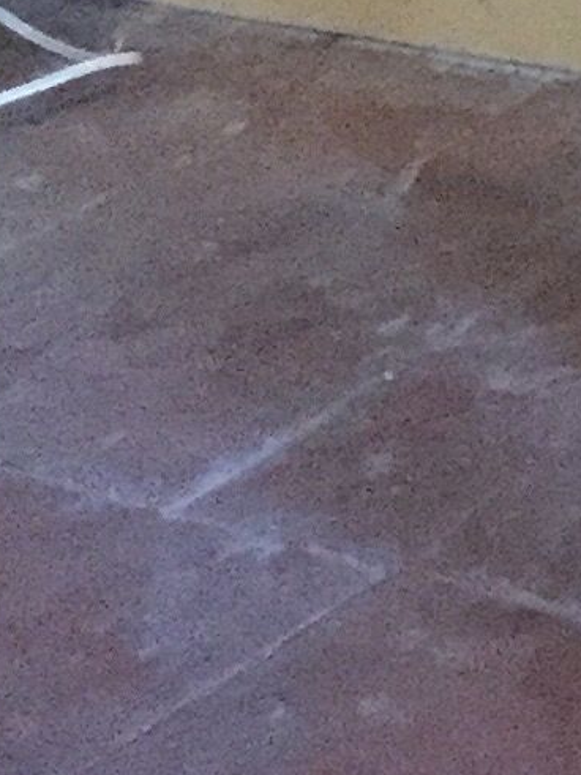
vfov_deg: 9.2
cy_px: -563
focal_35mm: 206
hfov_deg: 6.4
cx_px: 1912
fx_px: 4612
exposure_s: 1/17
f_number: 2.4
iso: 320
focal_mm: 3.3
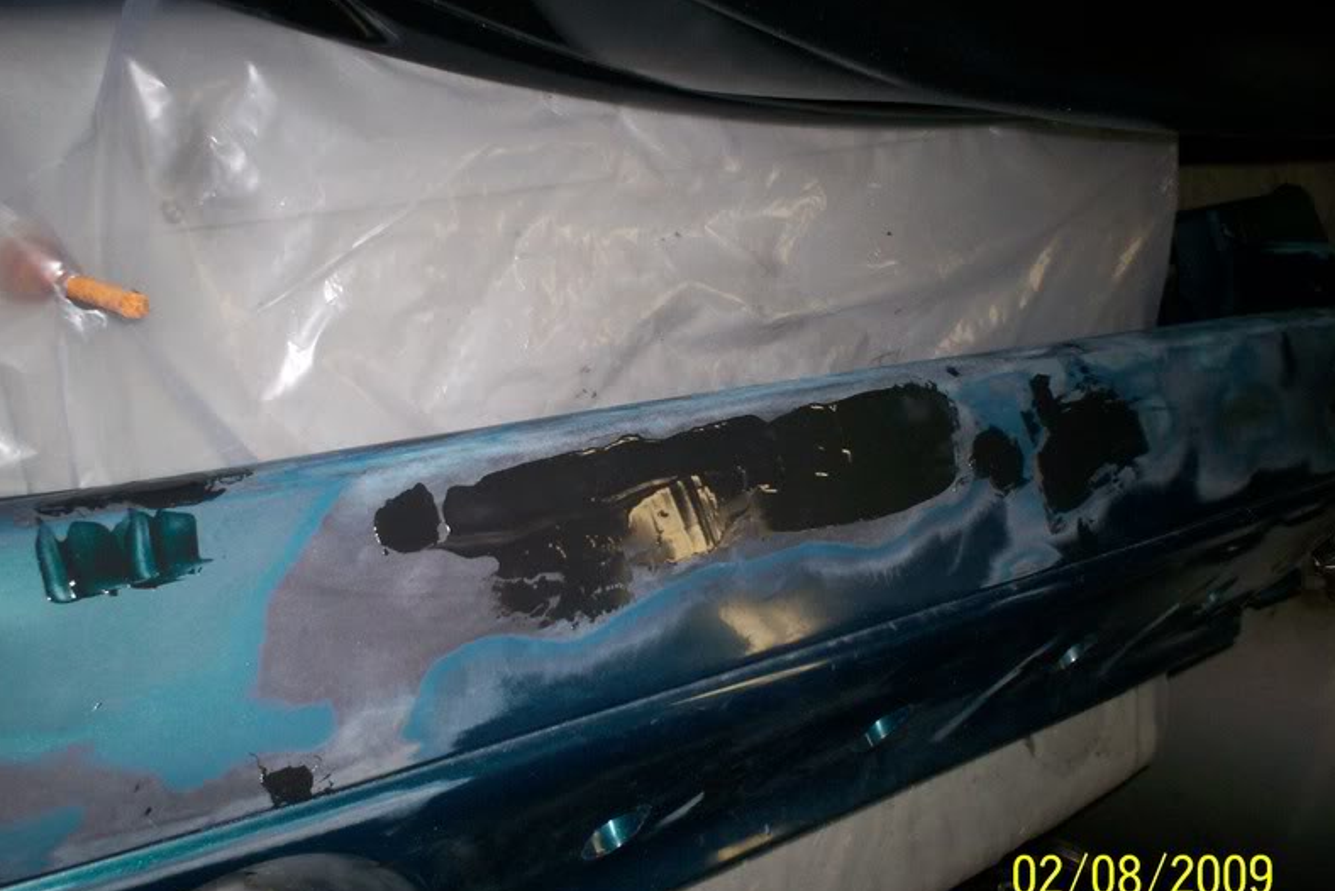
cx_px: 664
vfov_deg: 35.0
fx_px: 1410
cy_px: 501
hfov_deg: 50.7
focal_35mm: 38
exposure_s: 1/60
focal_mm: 6
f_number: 4.5
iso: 140
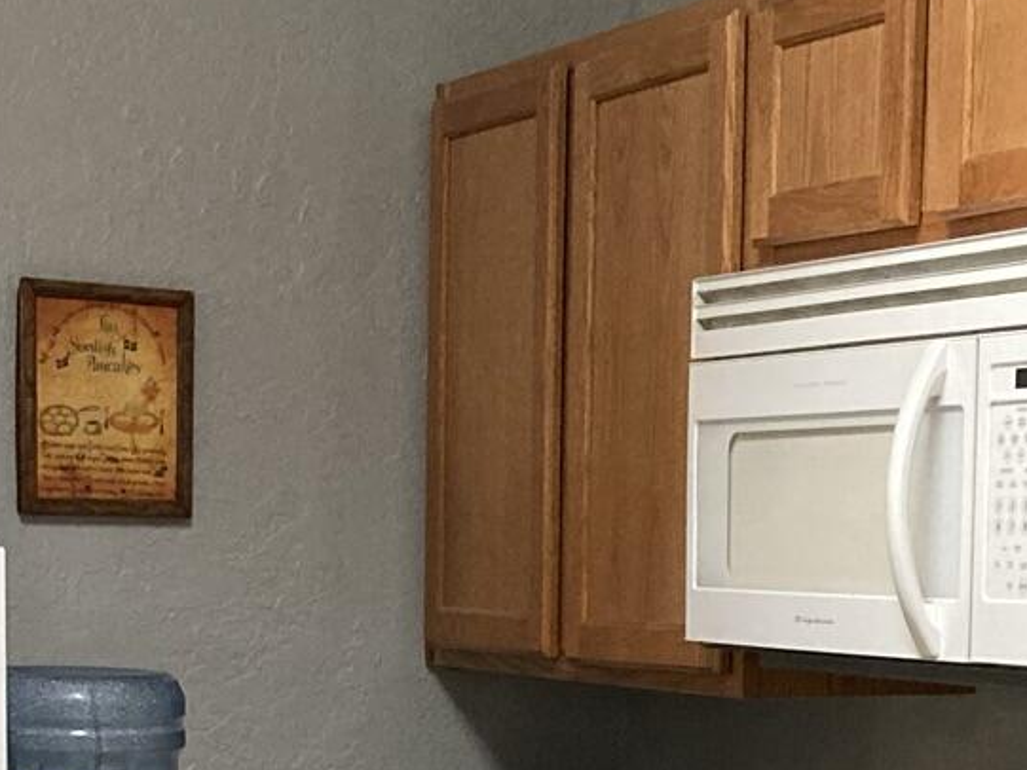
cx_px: 429
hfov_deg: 18.5
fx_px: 3146
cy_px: 1092
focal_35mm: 106
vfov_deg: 13.3
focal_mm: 3.99
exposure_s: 1/60
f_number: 1.8
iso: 320
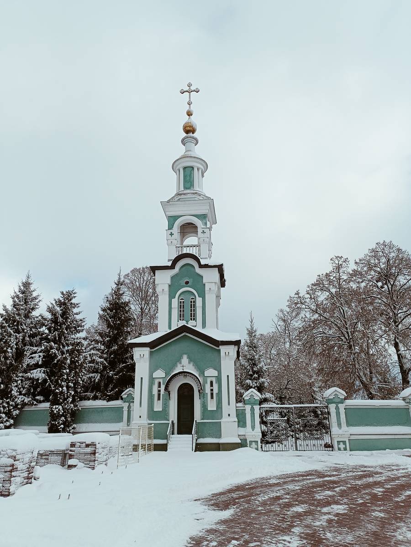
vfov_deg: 63.4
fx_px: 443
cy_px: 274
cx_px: 206
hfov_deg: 49.7
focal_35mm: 28
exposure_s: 1/2141
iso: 112
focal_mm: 4.69
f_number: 1.8
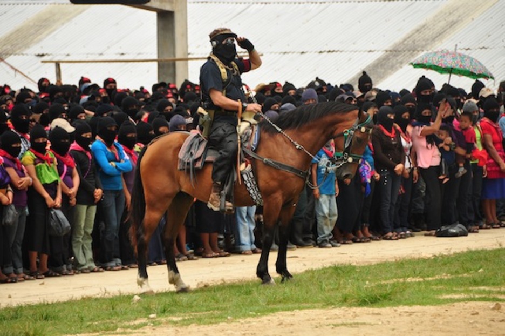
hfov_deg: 6.9
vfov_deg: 4.6
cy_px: 168
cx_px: 252
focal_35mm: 300
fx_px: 4204
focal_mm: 200
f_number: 5.6
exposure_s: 1/800
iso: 200
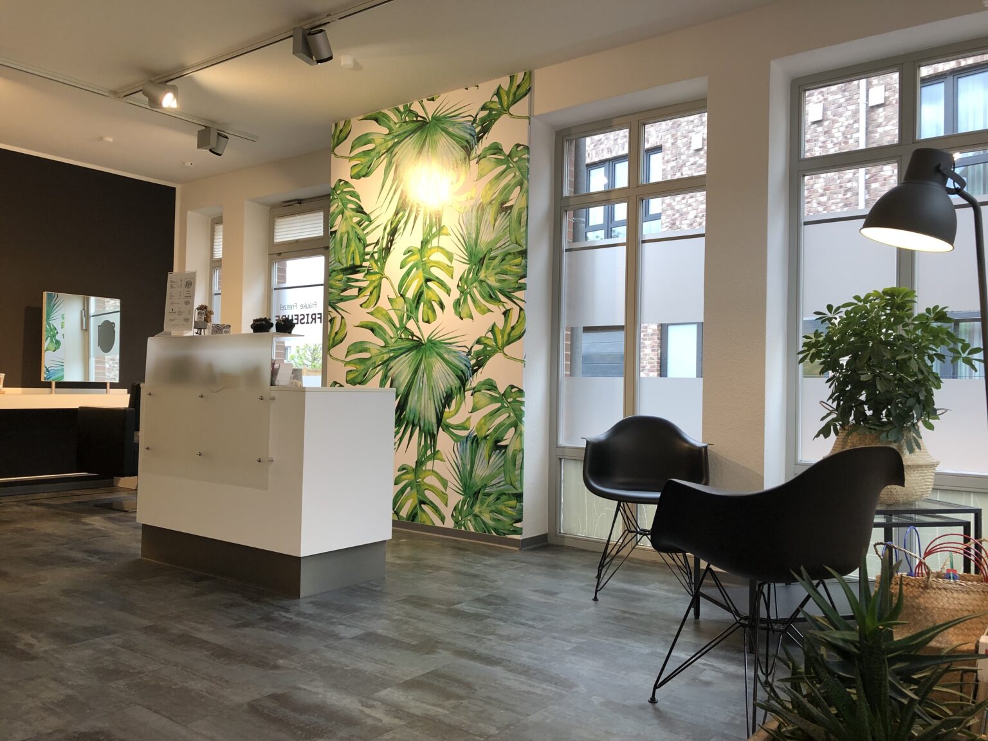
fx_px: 799
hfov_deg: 63.4
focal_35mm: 28
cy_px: 370
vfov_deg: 49.7
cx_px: 494
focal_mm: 3.99
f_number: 1.8
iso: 25
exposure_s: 1/50
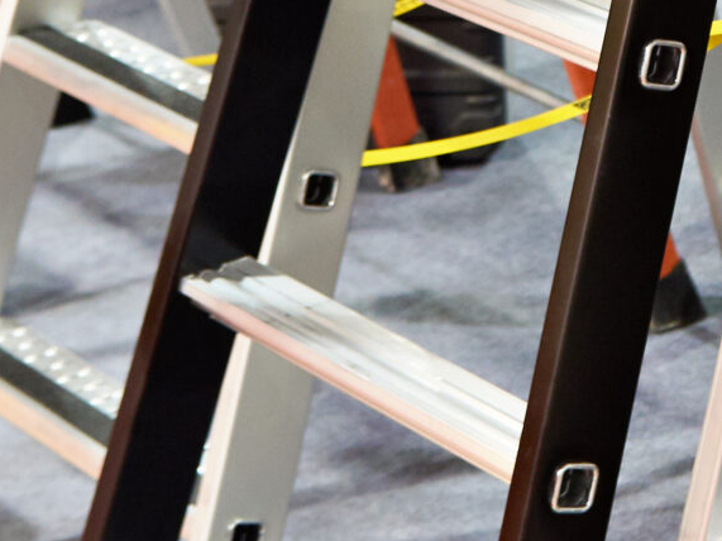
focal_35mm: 164
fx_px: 3420
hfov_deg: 11.8
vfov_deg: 8.8
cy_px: -350
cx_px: 864
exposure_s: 1/50
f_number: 4
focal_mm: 38
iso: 800
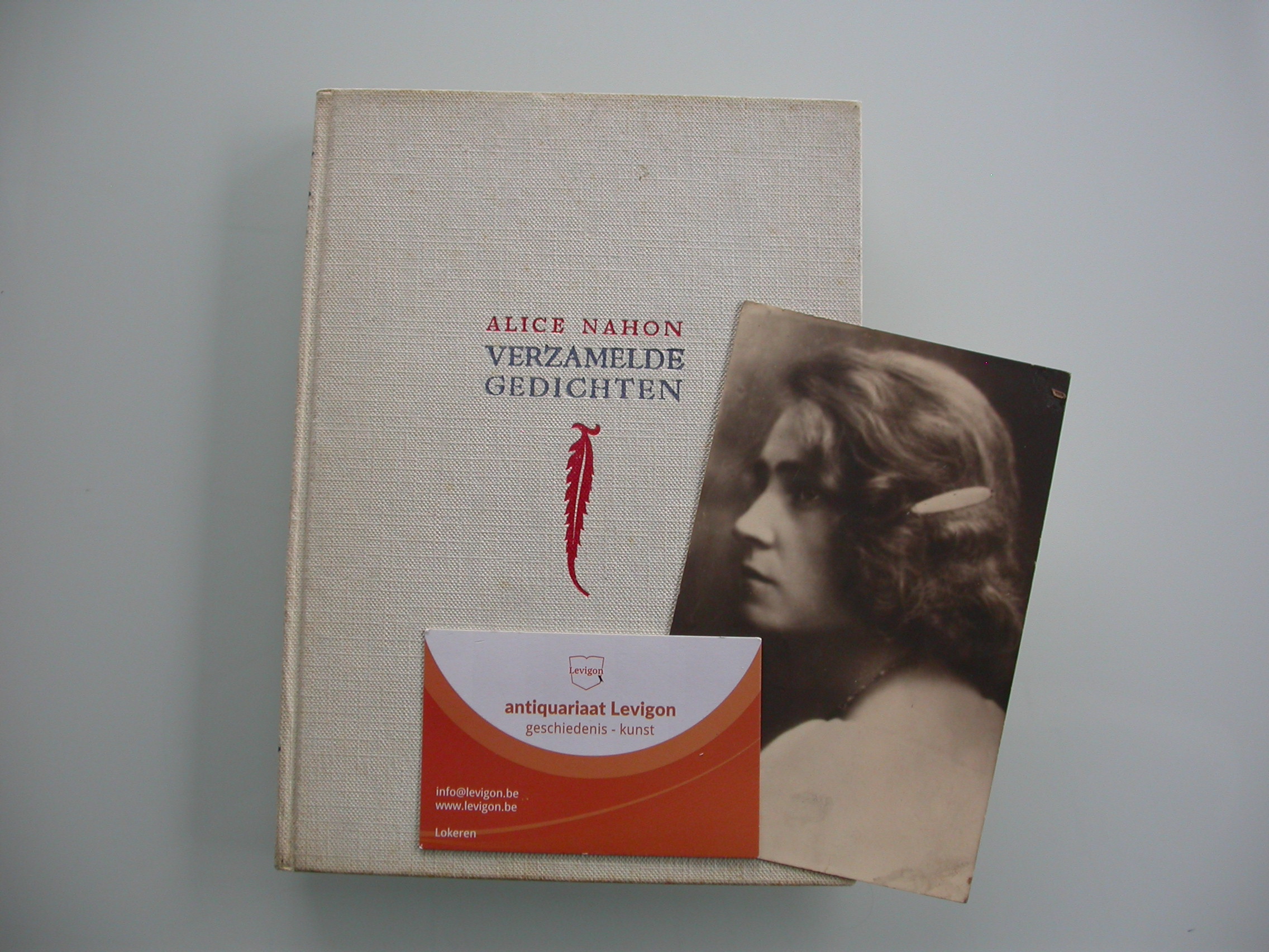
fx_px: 1393
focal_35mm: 38
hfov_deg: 49.0
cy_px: 476
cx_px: 634
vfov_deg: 37.7
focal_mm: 7.85
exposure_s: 1/47
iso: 100
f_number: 2.6
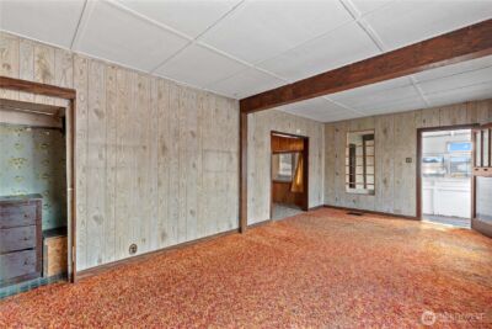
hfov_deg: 96.7
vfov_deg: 73.8
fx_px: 219
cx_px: 246
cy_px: 164
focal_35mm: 16
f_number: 8
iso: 200
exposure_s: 1/1.67
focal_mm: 16
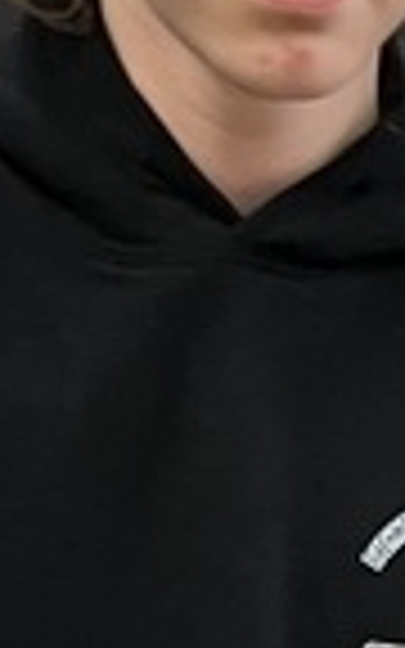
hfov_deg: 6.5
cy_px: 1732
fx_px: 3461
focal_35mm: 196
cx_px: 842
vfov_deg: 9.2
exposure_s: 1/60
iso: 125
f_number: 1.6
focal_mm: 5.1
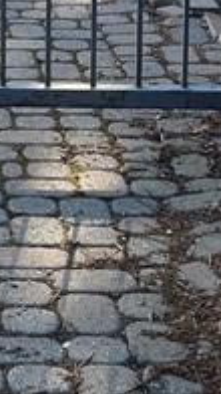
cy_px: -149
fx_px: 1545
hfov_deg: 7.9
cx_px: -197
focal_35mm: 148
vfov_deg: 13.9
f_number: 1.5
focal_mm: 5.7
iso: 50
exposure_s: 1/1000
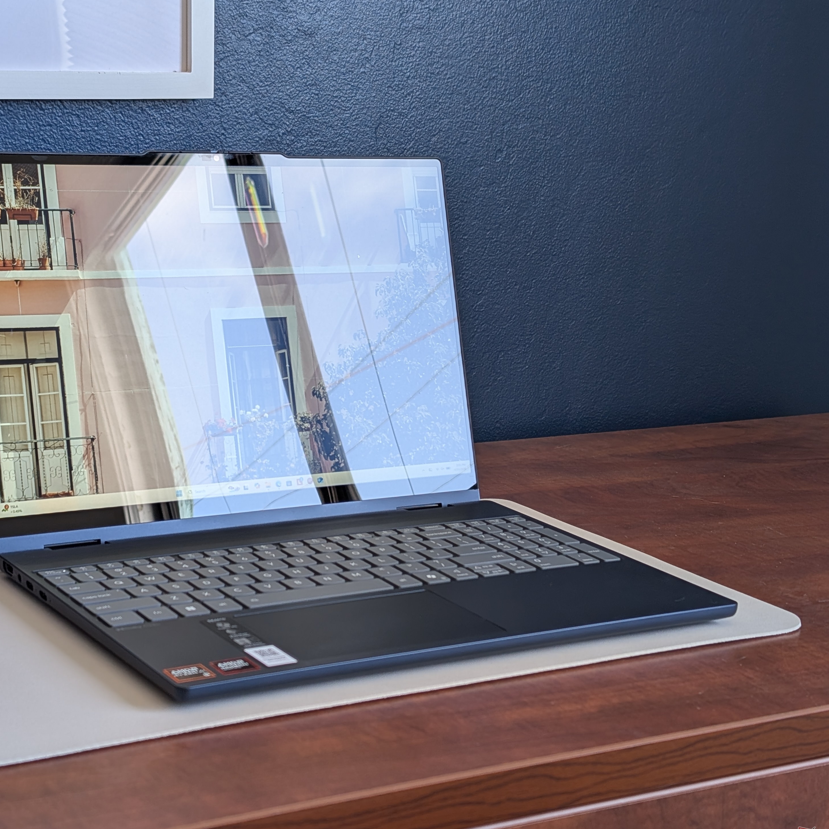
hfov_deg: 28.1
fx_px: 1653
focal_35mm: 61
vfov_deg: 28.2
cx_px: 326
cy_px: 412
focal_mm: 6.9
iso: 22
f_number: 1.68
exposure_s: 1/23.8
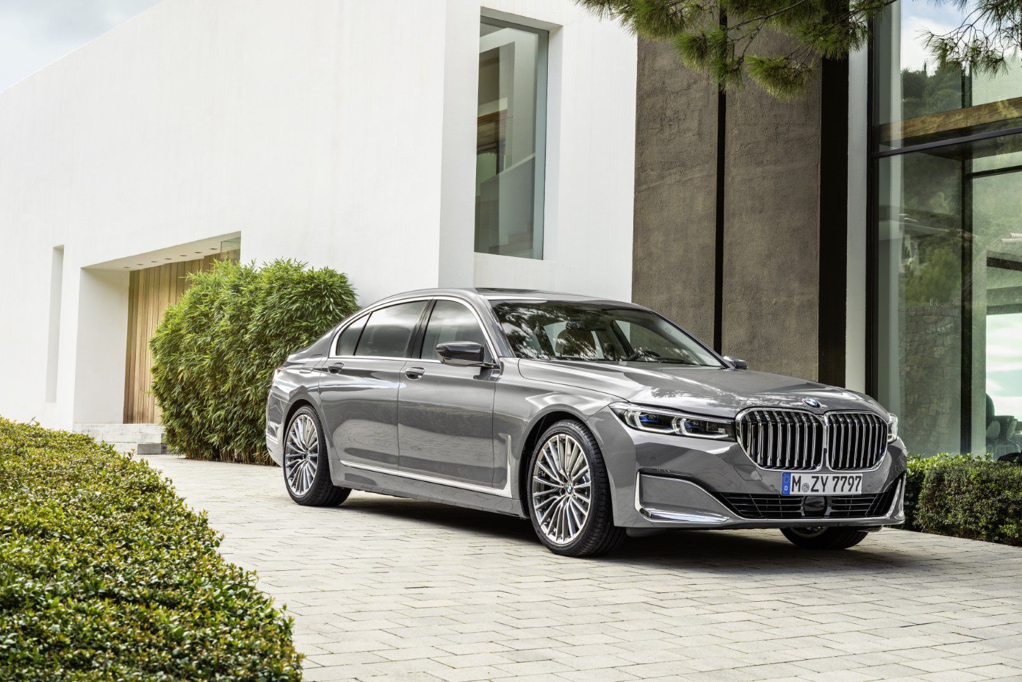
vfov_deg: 24.6
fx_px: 1562
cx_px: 511
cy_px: 341
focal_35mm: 55
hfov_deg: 36.2
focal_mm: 55
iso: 100
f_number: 11
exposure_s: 1/15
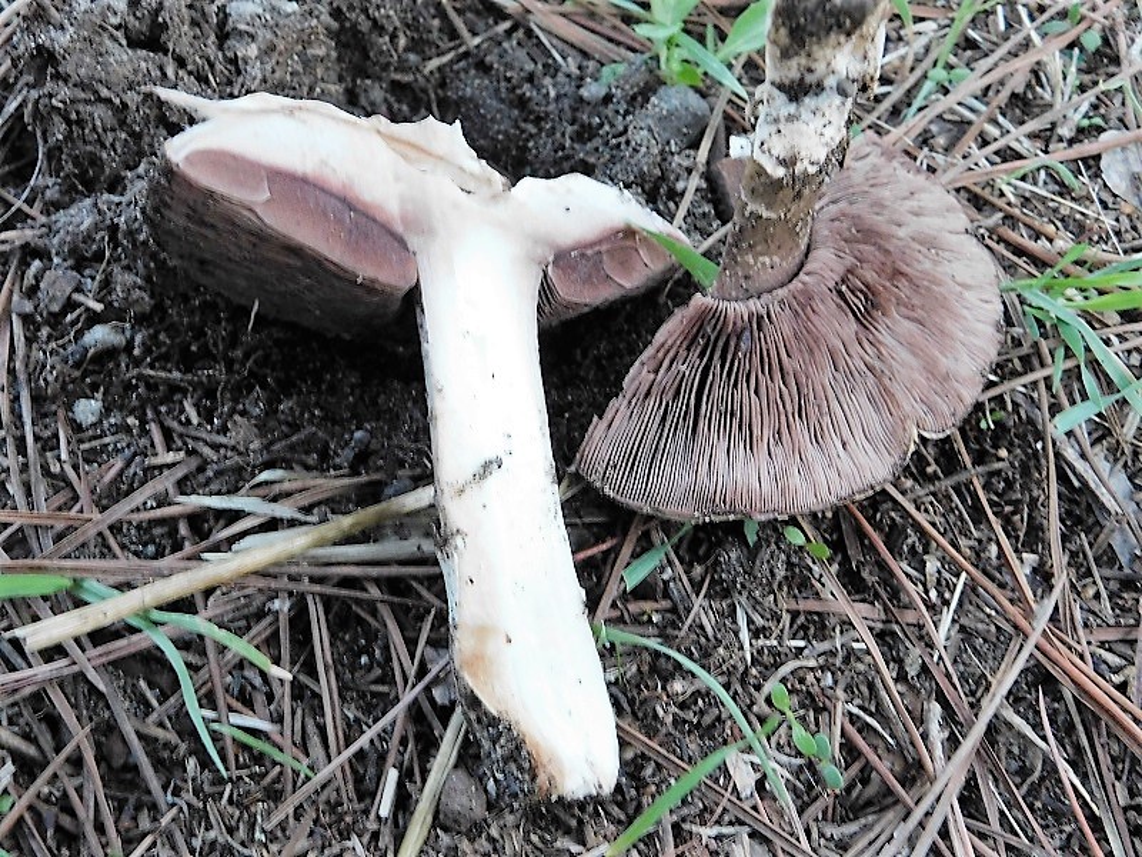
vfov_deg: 36.0
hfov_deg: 46.8
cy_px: 428
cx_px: 571
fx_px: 1320
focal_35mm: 40
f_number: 3.6
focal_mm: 7.1
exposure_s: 1/8
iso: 640
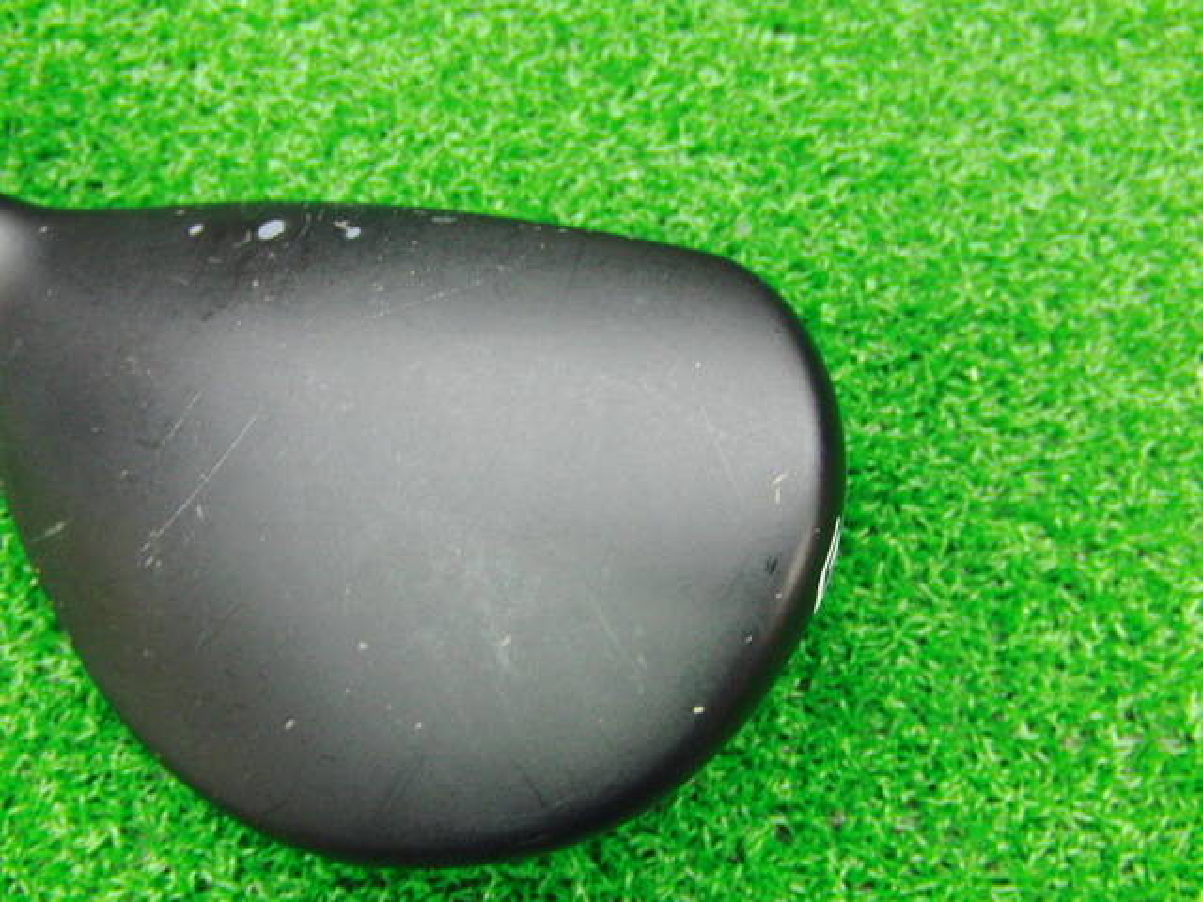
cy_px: 451
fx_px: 1286
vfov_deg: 38.7
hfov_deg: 50.1
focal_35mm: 37
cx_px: 602
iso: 400
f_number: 3.6
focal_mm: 6.42
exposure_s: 1/15
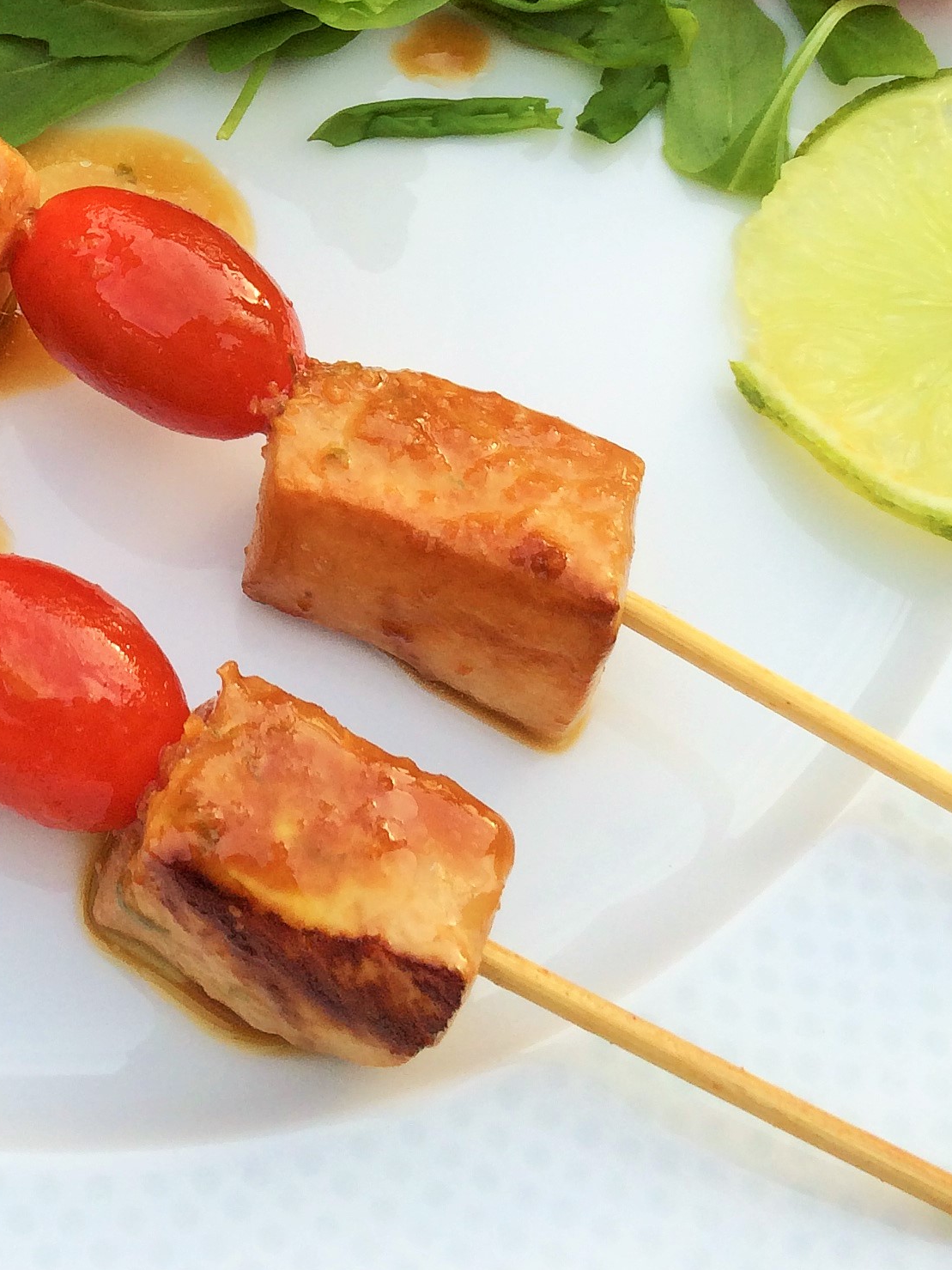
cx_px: -32
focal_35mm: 64
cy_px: -60
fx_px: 2347
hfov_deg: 22.0
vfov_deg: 28.1
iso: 32
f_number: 2.2
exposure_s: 1/432
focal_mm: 4.15
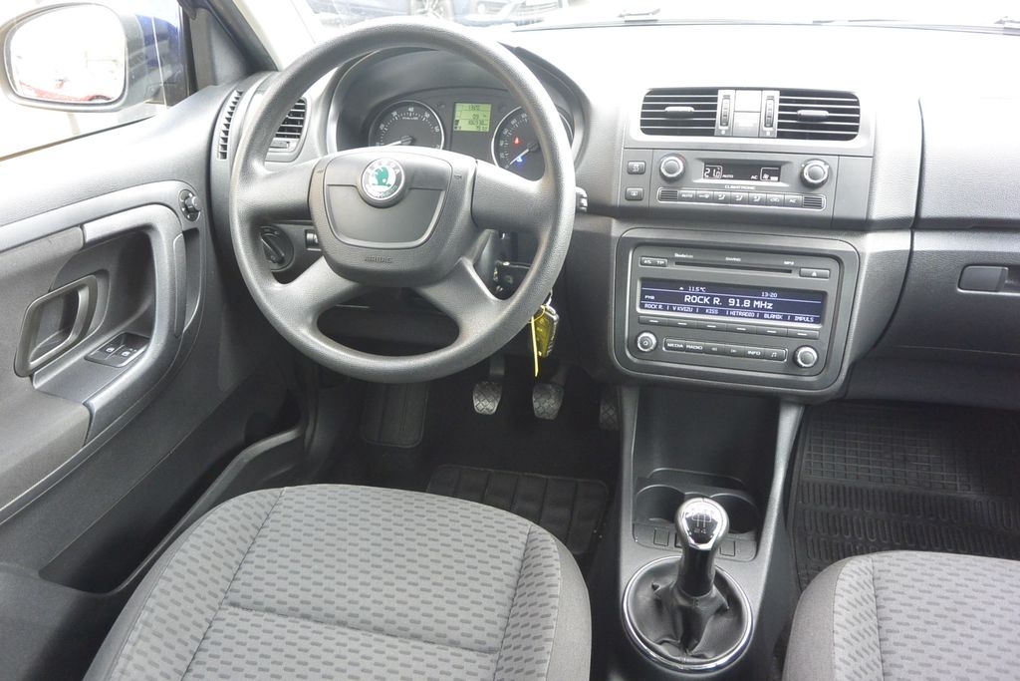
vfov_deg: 47.9
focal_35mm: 27
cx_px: 510
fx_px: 765
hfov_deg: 67.4
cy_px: 340
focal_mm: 10
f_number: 3.5
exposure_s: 1/60
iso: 560
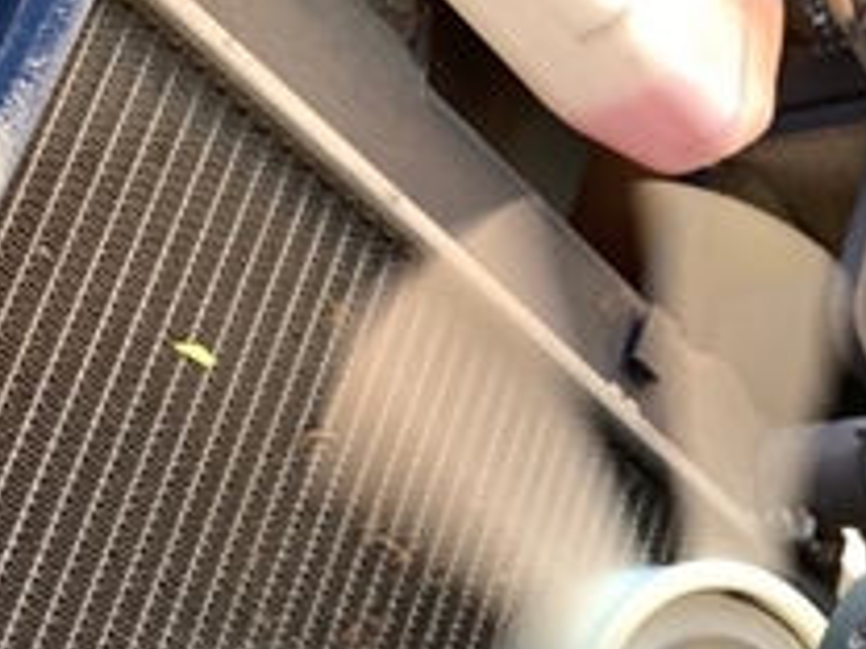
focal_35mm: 100
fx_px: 2502
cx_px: 1353
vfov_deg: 13.9
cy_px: 978
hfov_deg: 17.4
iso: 100
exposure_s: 1/121
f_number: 1.8
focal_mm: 4.25
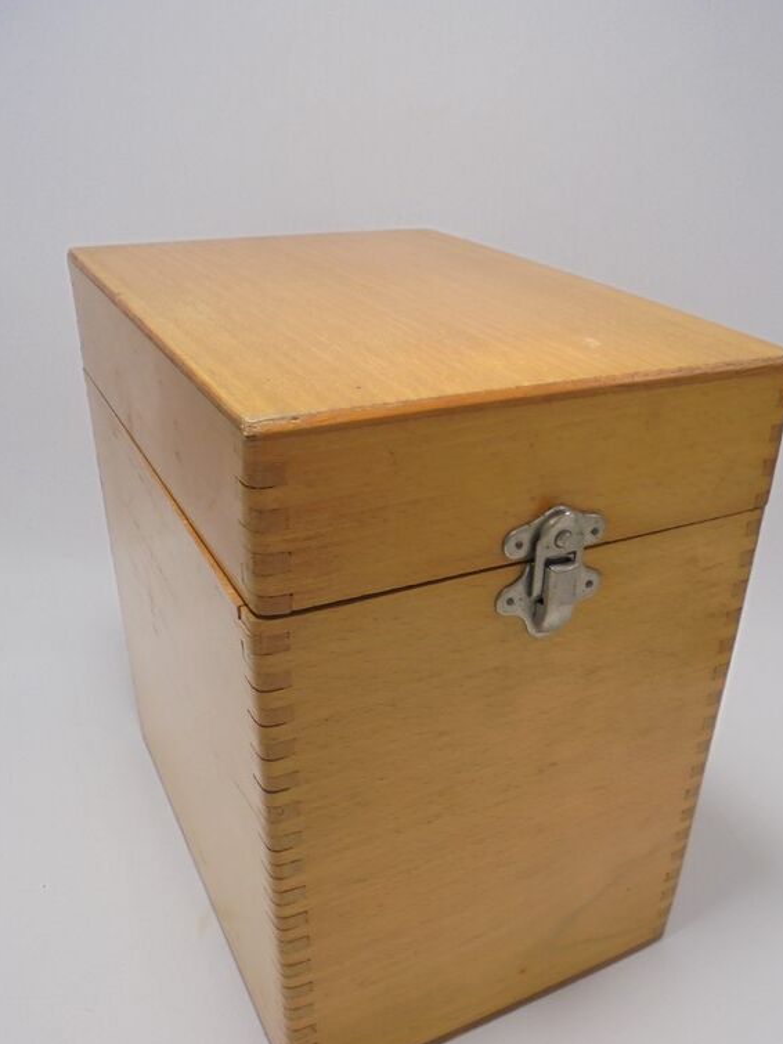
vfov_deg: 58.0
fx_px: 935
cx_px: 441
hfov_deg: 45.3
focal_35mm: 31
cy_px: 610
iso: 100
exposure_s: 1/80
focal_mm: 4.6
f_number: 3.5
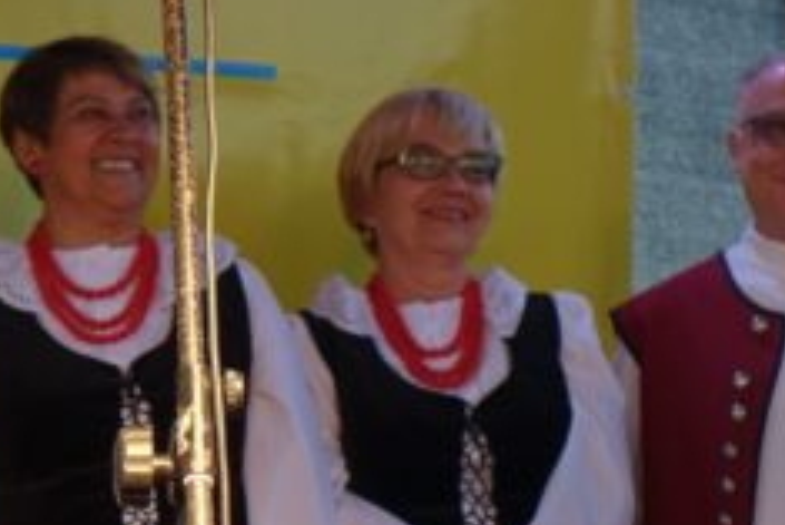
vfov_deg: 6.7
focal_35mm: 205
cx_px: 277
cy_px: 380
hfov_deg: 10.0
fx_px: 4473
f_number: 2.8
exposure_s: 1/80
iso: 125
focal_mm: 17.11
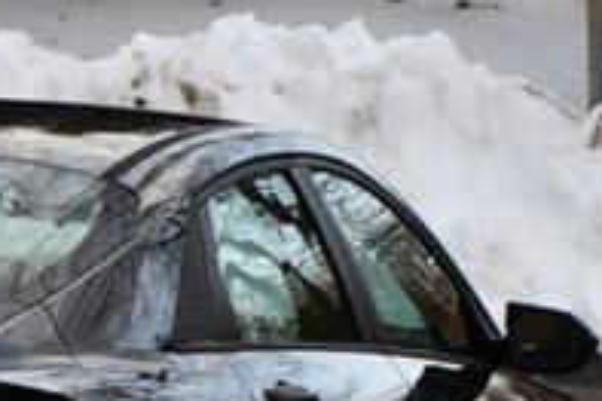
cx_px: -138
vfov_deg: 3.3
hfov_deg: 4.9
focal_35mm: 420
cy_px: 404
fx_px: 7017
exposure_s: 1/250
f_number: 5.6
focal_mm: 86
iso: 400
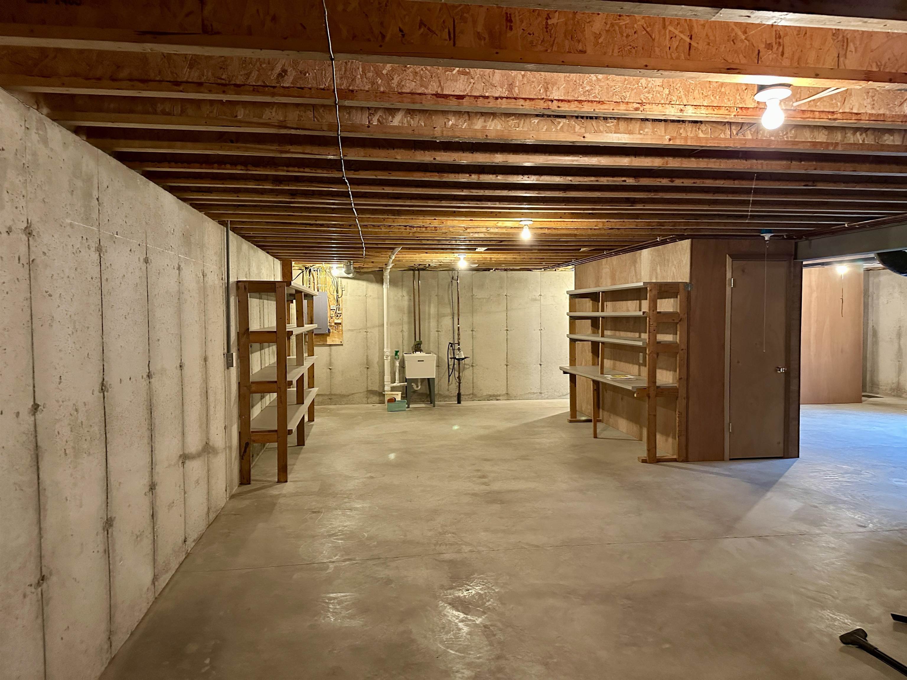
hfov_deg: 71.6
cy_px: 340
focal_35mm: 24
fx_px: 629
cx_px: 454
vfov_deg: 56.8
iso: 800
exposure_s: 1/60
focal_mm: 6.86
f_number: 1.78
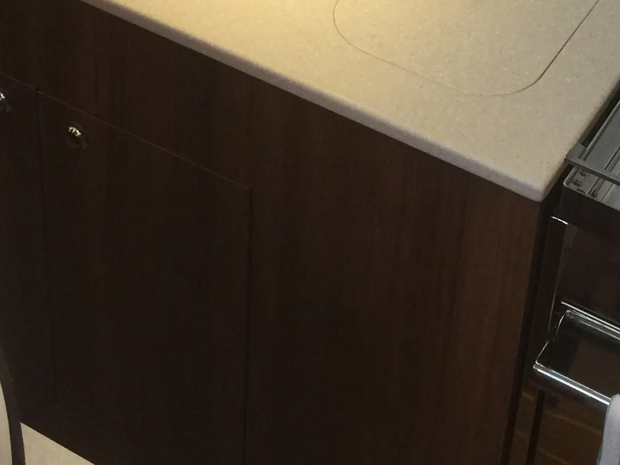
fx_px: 1594
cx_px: 315
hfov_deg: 22.0
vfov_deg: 15.7
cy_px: -143
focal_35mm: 89
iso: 32
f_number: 2.2
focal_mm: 4.15
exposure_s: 1/30
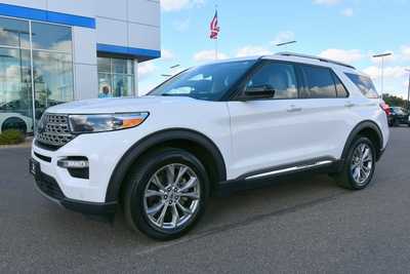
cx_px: 205
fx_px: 342
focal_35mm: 30
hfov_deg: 61.9
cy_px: 137
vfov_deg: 43.6
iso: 125
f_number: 8
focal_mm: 20
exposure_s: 1/250
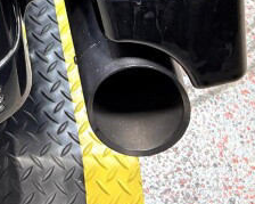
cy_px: -217
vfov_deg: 11.4
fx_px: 913
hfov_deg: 14.8
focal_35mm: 121
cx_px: -129
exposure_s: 1/120
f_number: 1.6
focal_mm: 5.96
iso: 100
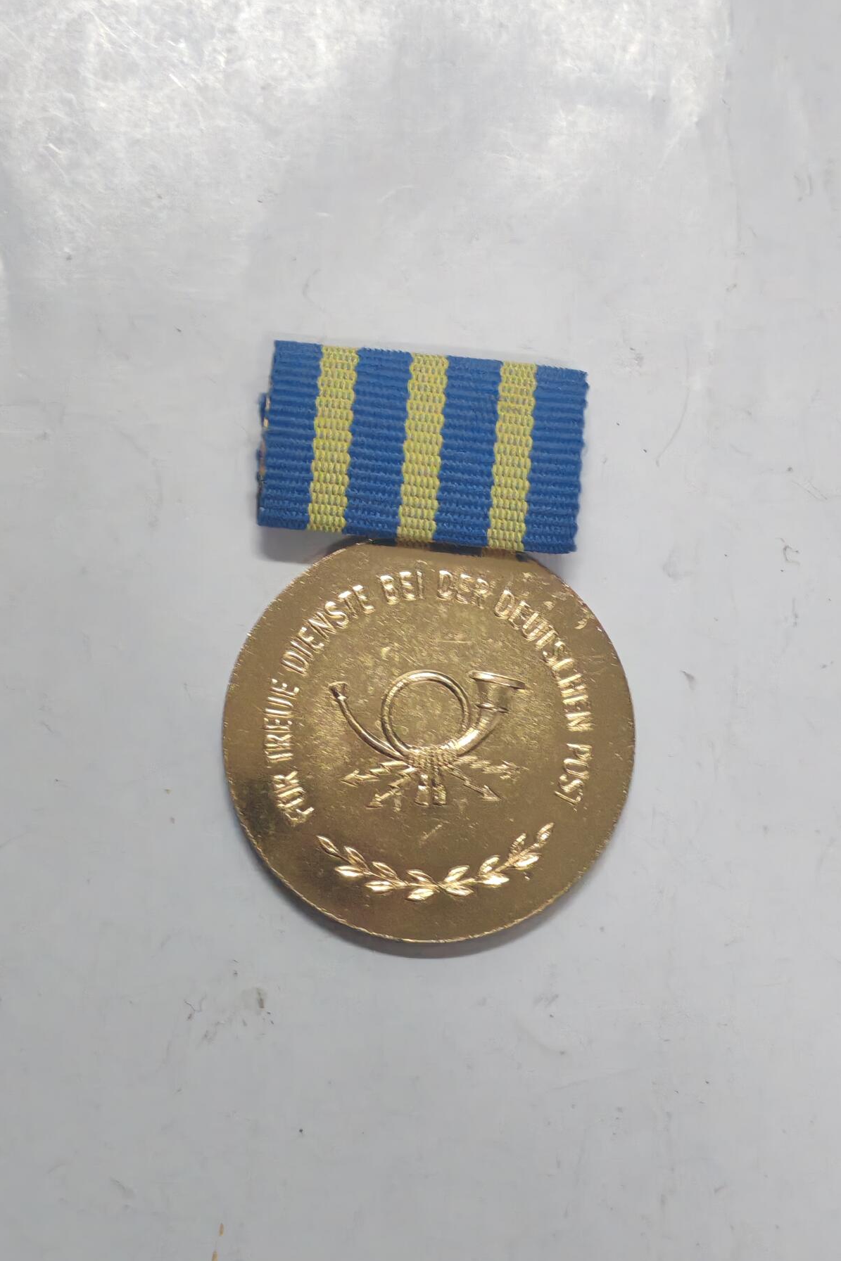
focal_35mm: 71
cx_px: 417
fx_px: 2488
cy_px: 631
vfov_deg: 28.5
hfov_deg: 19.2
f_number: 1.95
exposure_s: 1/33
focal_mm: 5.52
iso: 640
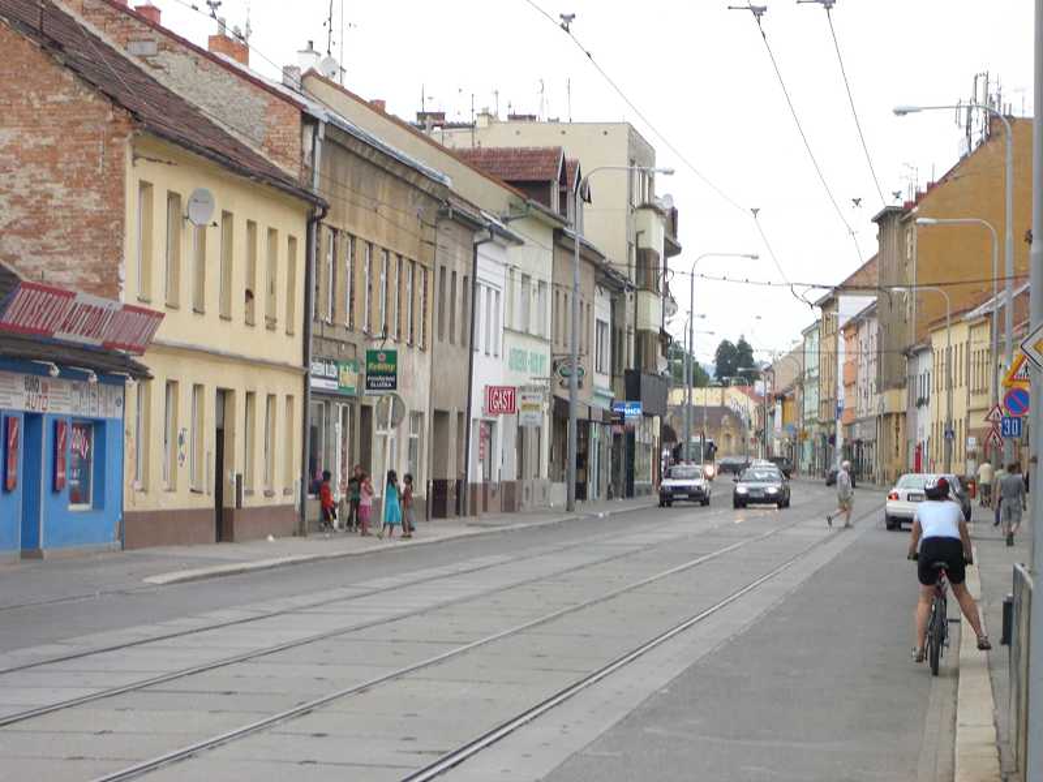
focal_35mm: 114
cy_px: 391
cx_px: 522
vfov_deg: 13.0
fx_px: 3435
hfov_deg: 17.3
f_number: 5.4
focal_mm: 18.9
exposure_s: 1/100
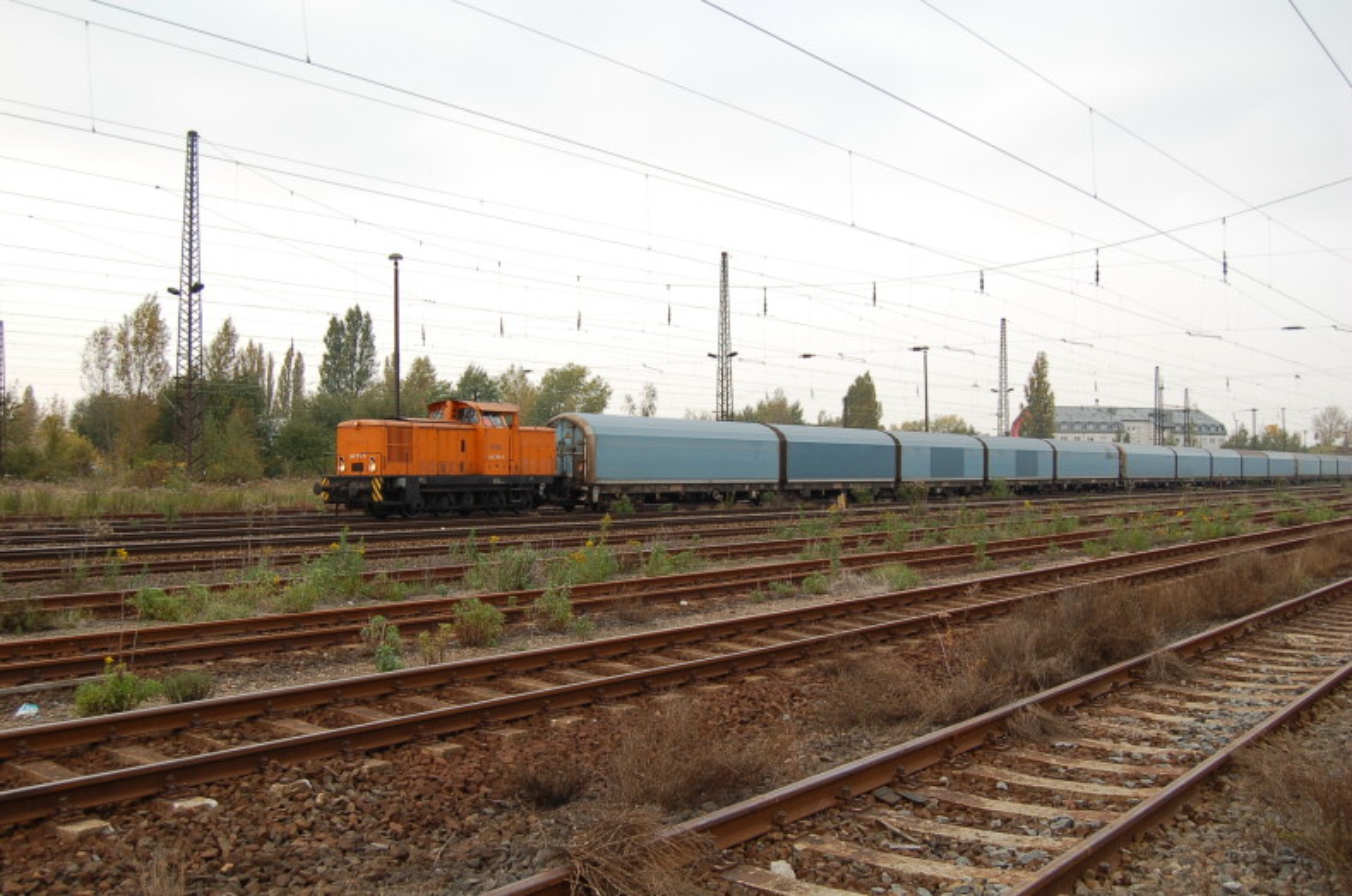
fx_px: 1350
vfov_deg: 36.7
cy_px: 448
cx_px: 676
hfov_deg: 53.2
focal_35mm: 36
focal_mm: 24
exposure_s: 1/125
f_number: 5.6
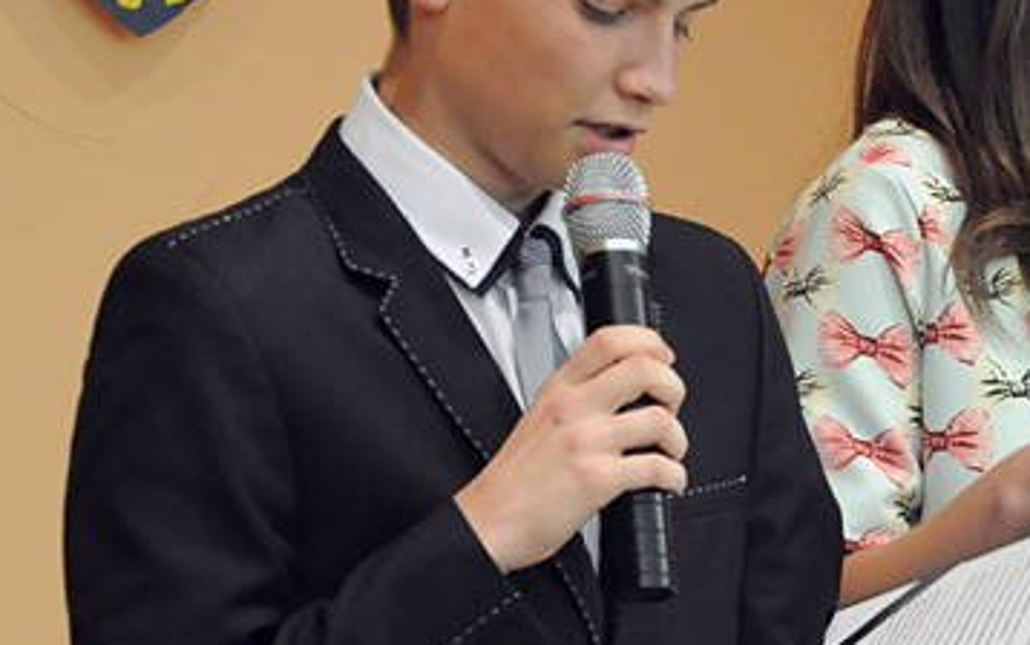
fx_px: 4072
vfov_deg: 9.1
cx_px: 912
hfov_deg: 14.3
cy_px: 344
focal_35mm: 145
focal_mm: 40
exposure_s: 1/80
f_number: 5.6
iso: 2500
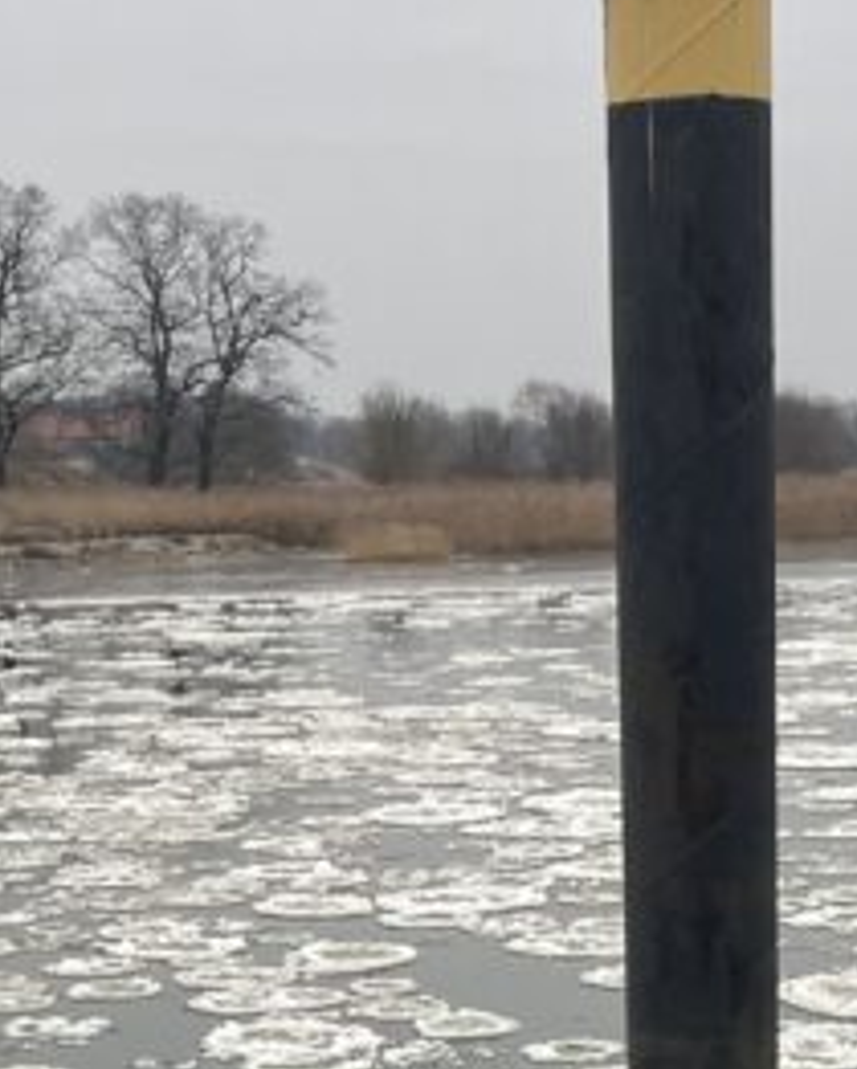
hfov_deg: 15.5
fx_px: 3135
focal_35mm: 99
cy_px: 1497
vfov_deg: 17.8
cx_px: 579
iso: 50
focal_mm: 5.1
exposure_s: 1/529
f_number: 1.6
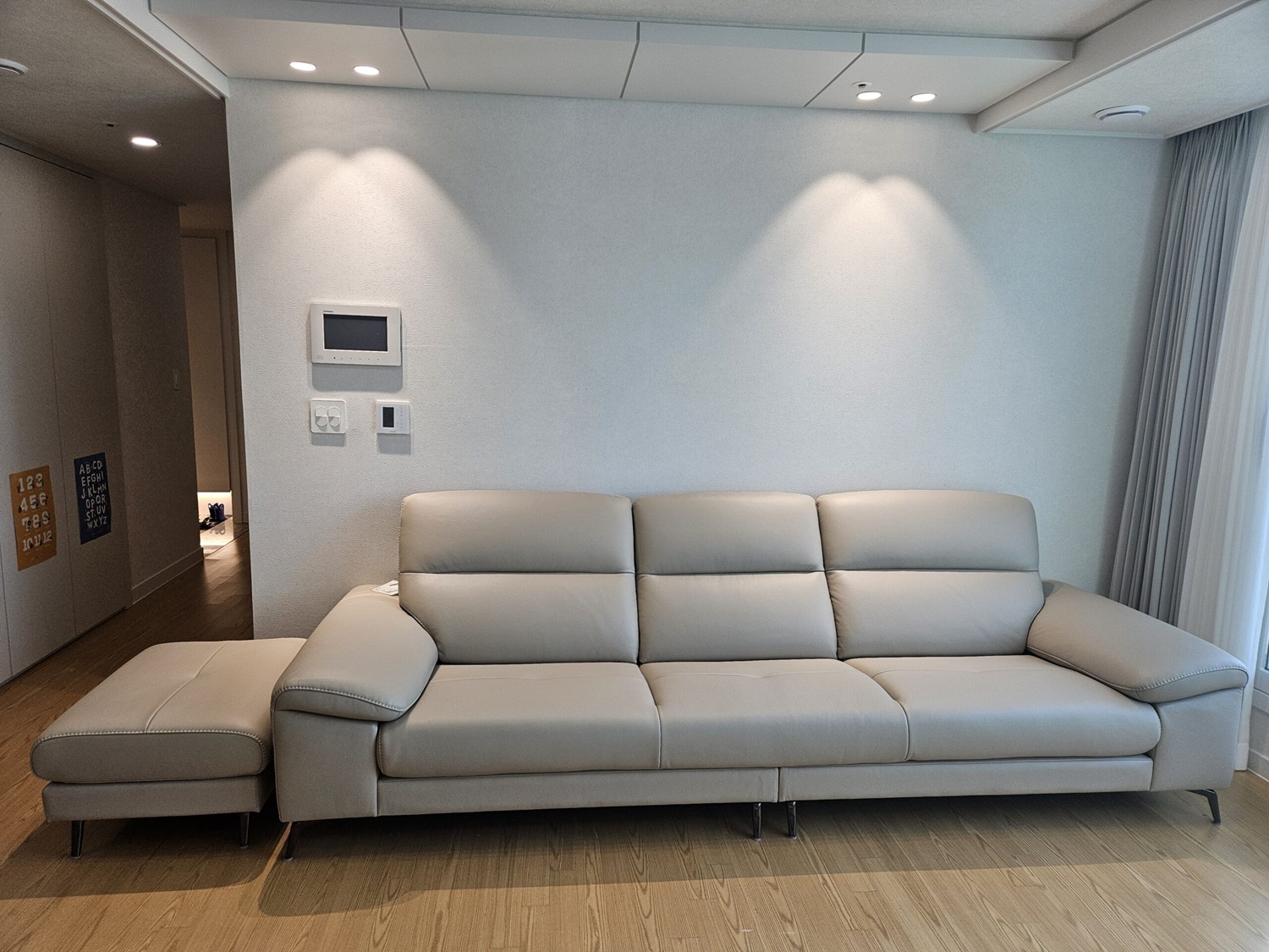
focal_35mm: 23
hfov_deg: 73.9
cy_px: 476
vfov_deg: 58.9
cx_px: 634
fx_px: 843
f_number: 1.8
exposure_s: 1/207
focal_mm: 5.4
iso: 100
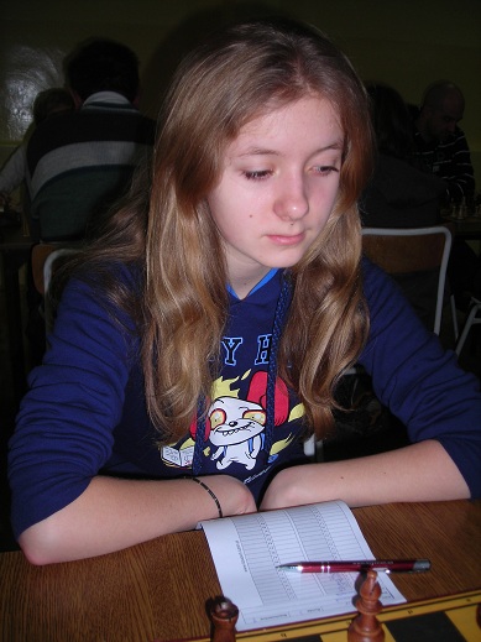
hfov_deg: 37.7
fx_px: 704
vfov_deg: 49.0
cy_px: 321
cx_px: 240
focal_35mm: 38
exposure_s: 1/60.1
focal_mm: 6.3
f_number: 3.2
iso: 50
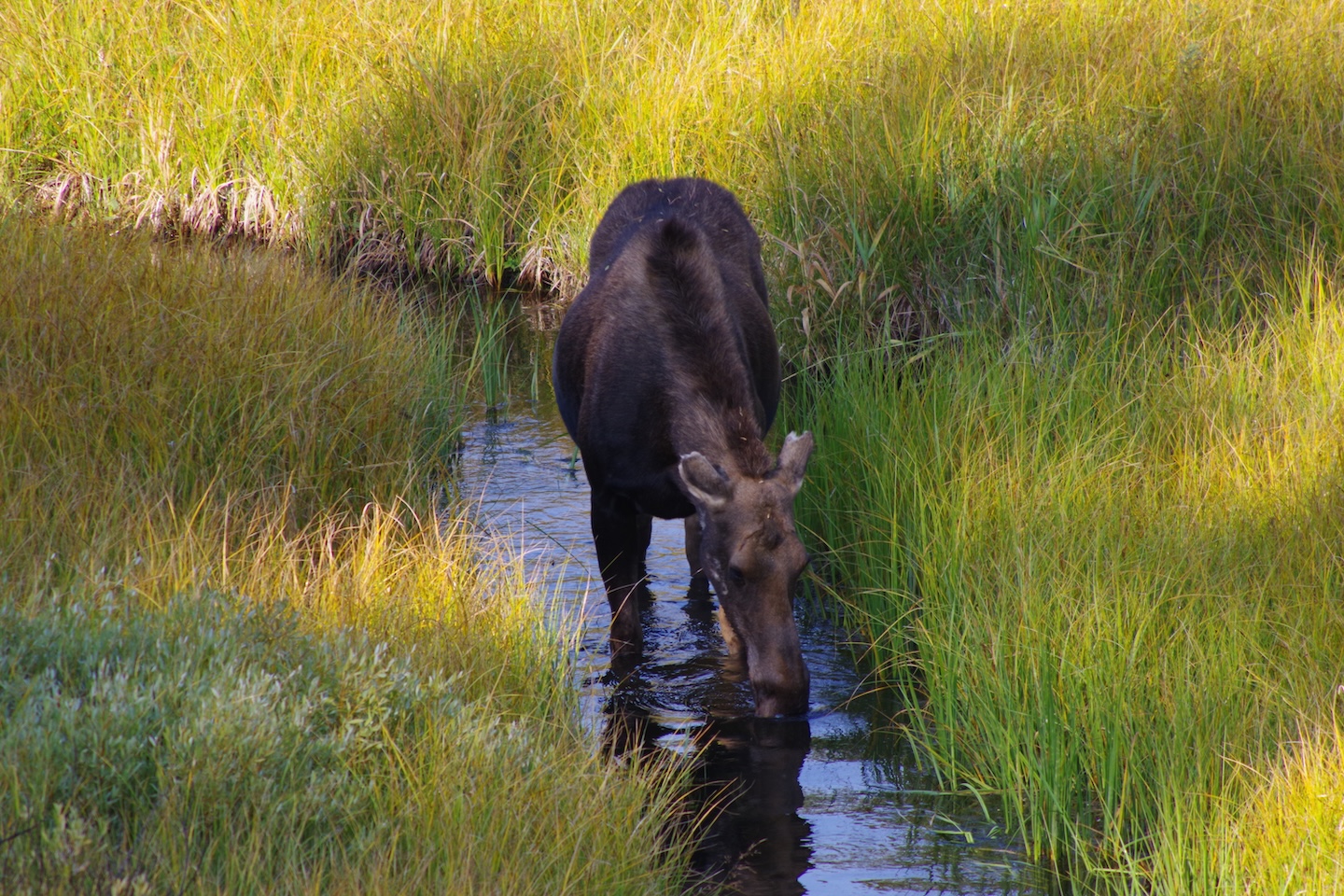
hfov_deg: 3.3
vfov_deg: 2.2
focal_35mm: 630
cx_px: 672
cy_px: 448
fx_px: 23518
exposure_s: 1/160
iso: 400
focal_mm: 420
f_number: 10
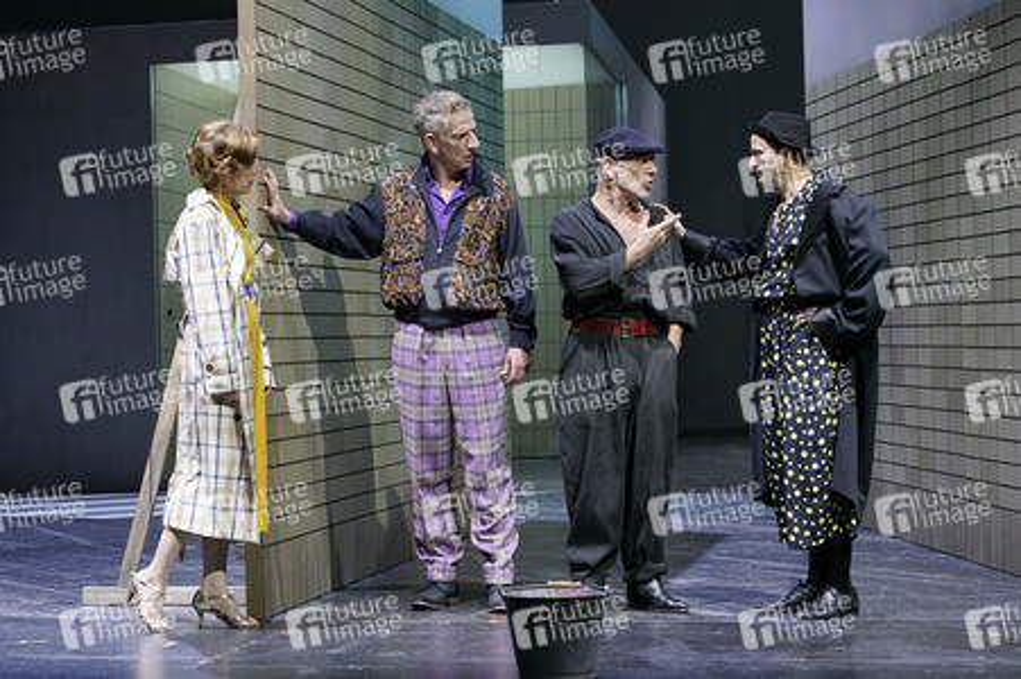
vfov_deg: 16.0
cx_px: 510
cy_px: 340
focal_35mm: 85
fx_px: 2409
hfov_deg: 23.9
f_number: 5
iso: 1600
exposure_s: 1/160
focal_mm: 85
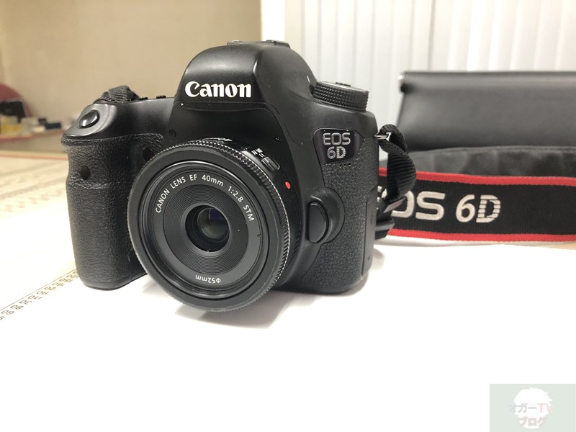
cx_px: 288
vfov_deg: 49.7
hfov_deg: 63.4
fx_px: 466
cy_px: 216
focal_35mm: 28
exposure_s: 1/13
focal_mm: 3.99
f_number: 1.8
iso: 100
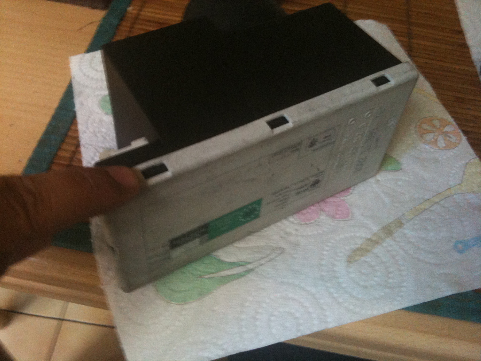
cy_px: 180
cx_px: 240
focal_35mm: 35
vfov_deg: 40.7
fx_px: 486
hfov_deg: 52.6
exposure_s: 1/15
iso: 160
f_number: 2.8
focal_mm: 3.85
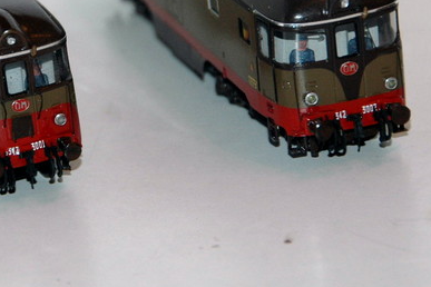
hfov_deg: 6.3
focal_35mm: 325
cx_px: 61
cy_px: 33
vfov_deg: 4.2
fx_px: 3891
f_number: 5.6
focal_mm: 105
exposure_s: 1/60
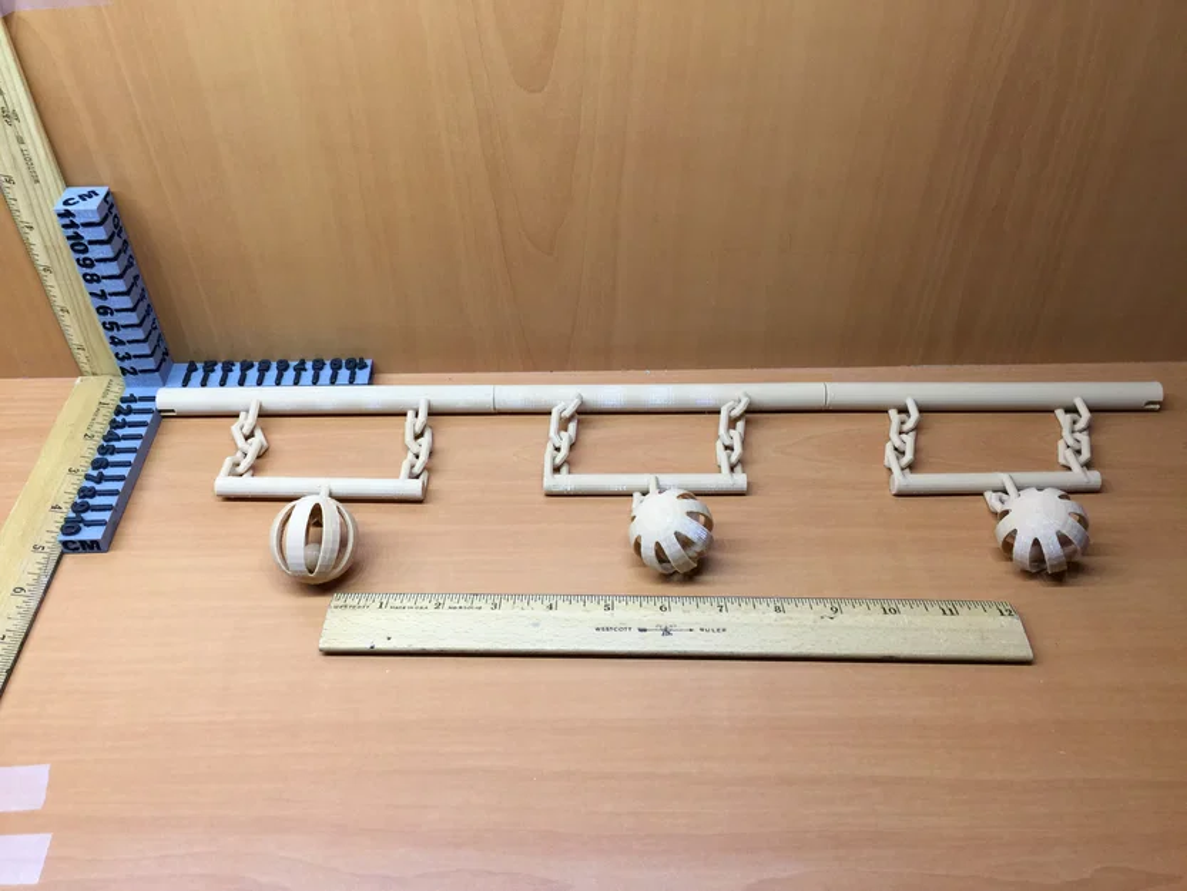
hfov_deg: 61.7
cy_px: 446
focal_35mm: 29
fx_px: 995
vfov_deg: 48.2
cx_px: 594
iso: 50
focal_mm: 4.15
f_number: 2.2
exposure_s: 1/15
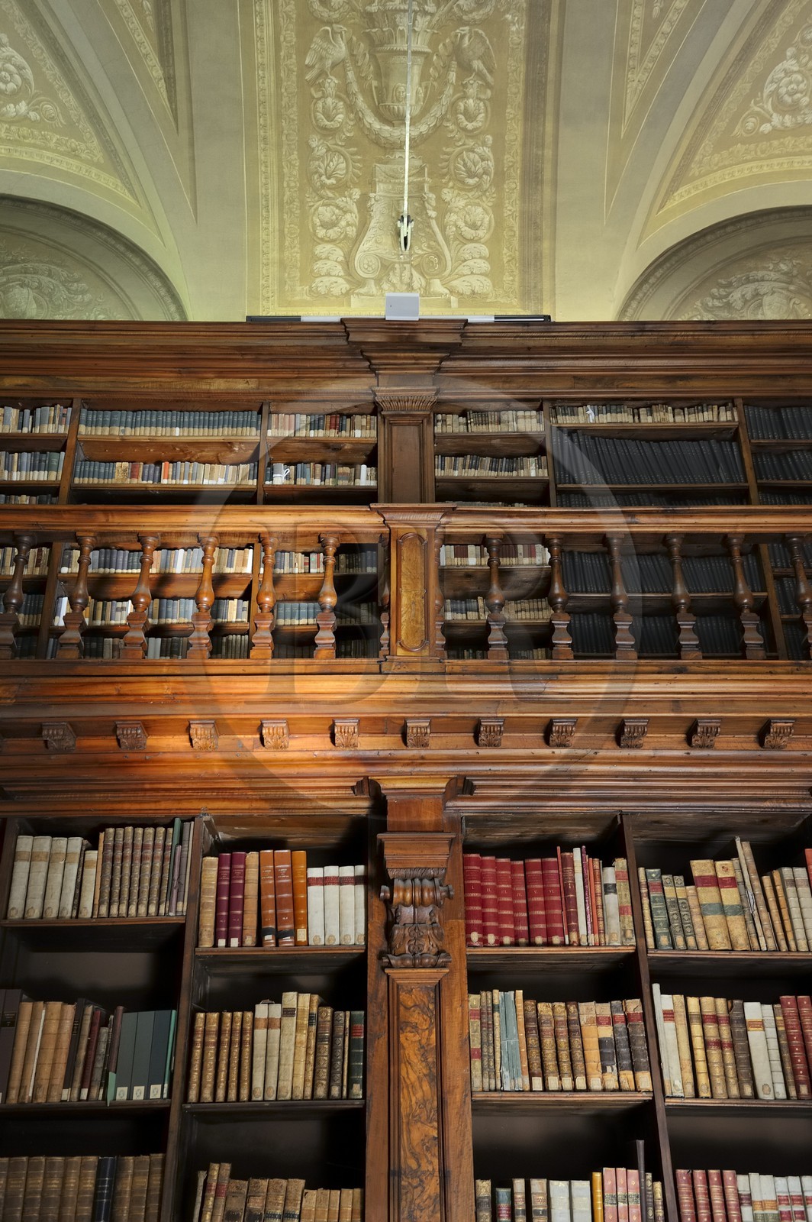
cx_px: 406
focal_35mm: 36
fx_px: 1220
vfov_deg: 53.2
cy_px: 611
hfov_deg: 36.8
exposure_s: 1/20
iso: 800
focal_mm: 36
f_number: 4.5
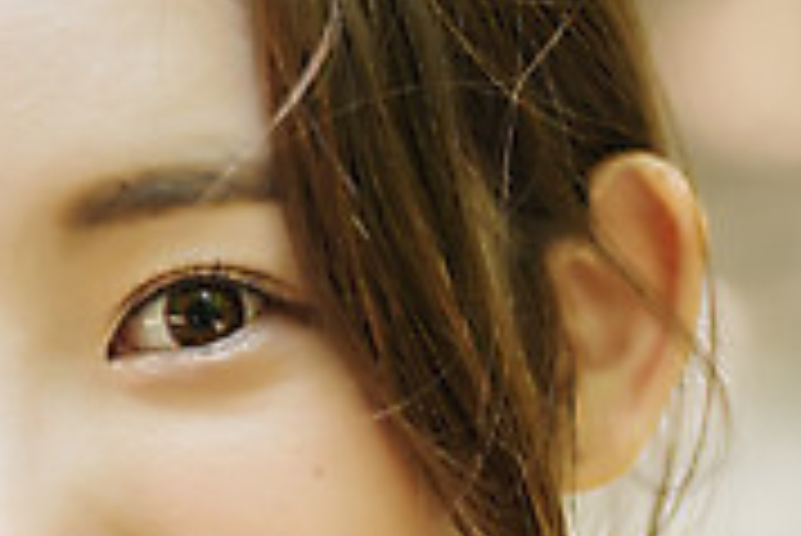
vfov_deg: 4.8
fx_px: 6369
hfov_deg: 7.1
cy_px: 351
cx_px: -403
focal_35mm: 286
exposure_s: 1/320
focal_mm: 85
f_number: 2.5
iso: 320
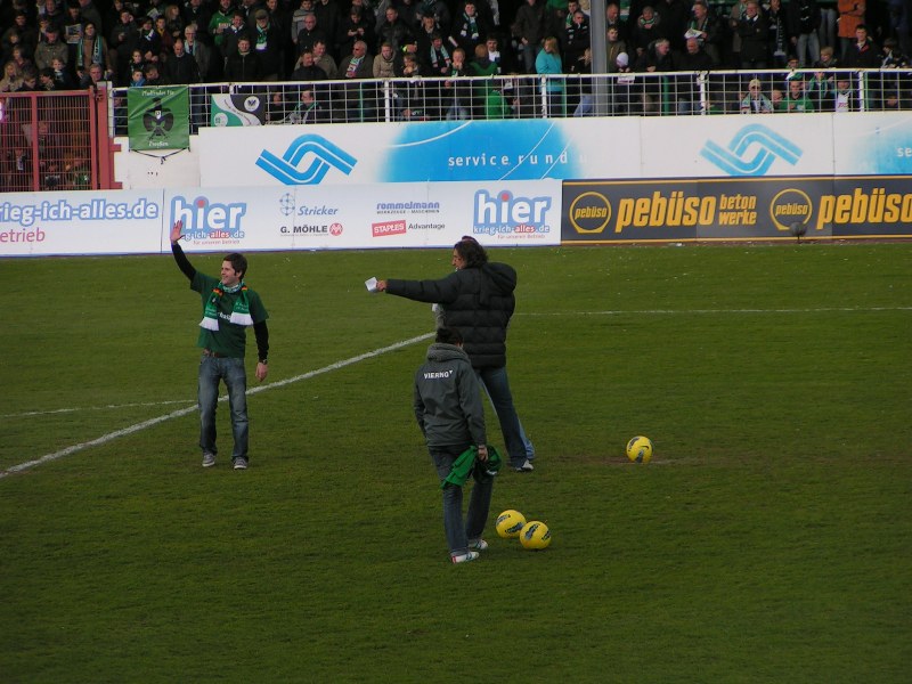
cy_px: 342
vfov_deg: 6.6
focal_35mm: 226
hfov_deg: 8.8
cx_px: 456
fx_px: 5954
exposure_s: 1/400
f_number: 3.5
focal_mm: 34.5
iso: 50
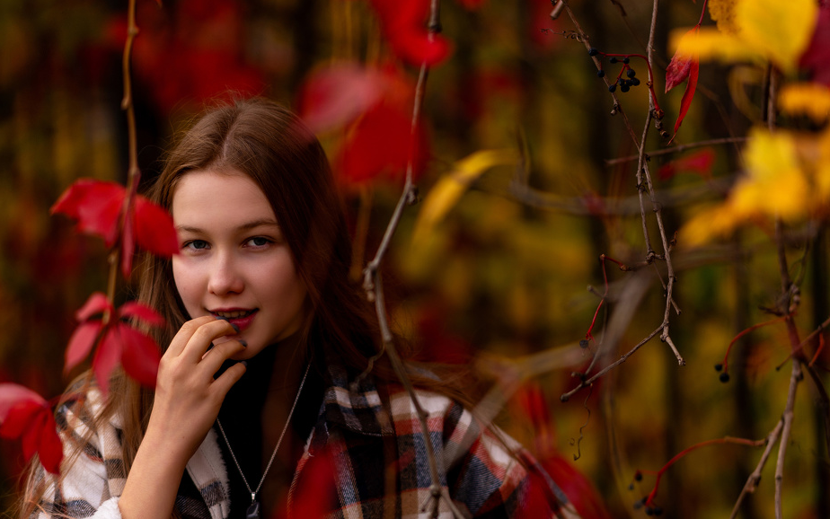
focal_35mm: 162
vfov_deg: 8.1
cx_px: 415
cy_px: 383
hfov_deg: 12.9
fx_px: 3665
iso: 100
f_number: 1.4
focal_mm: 105
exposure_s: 1/2000
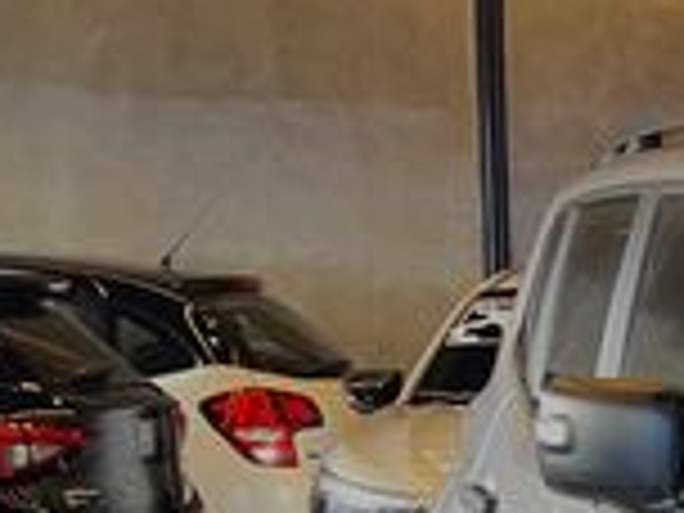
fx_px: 2747
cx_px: 1188
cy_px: 738
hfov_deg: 13.0
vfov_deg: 10.4
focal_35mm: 139
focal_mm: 5.7
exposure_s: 1/120
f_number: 1.5
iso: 64
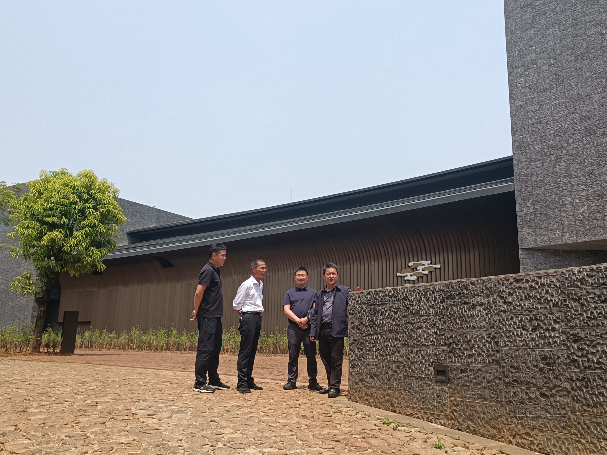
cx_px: 304
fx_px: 544
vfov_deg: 45.4
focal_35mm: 31
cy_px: 228
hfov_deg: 58.4
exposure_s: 1/465
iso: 100
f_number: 1.9
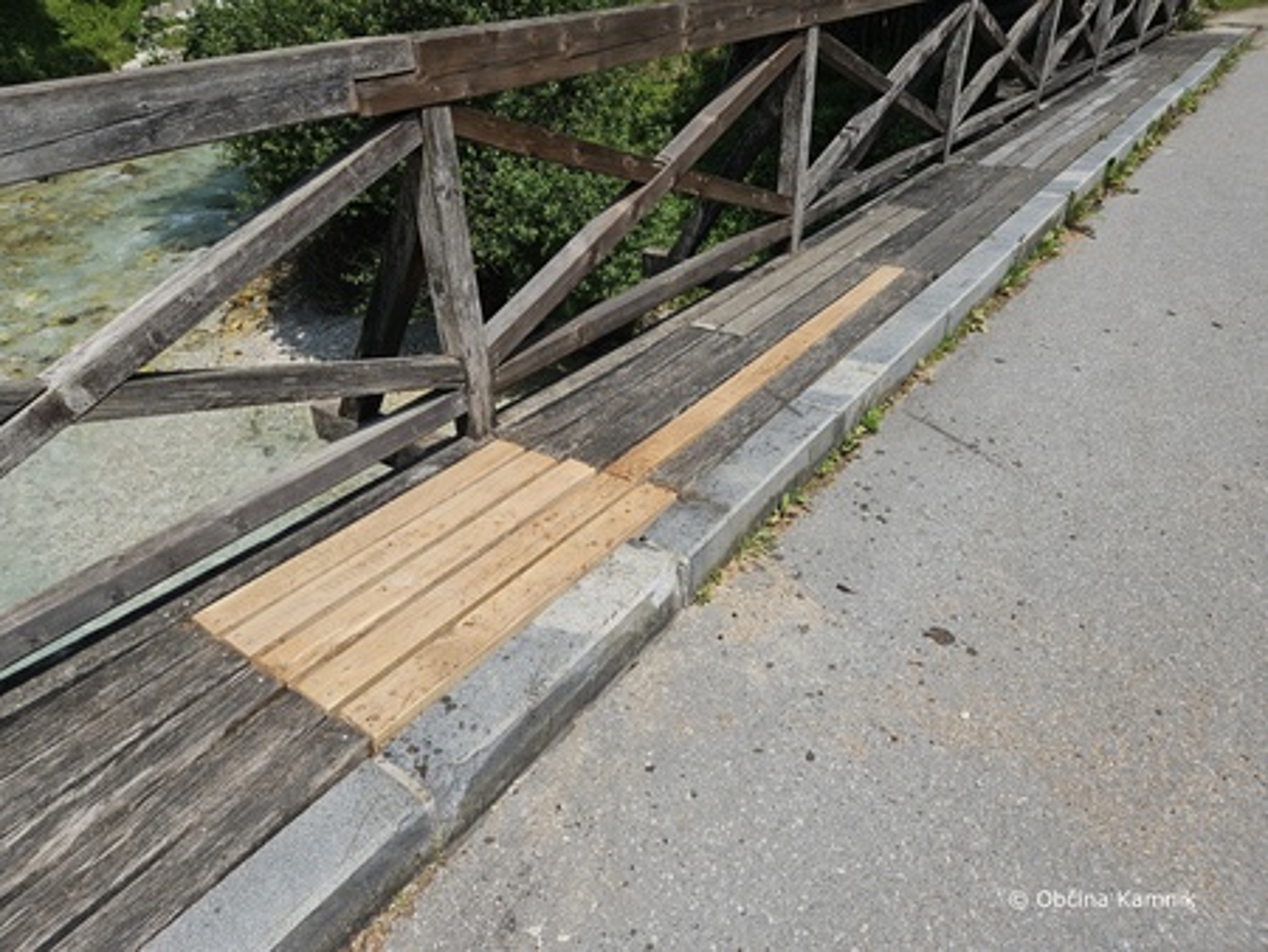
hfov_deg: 73.9
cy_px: 476
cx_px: 634
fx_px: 843
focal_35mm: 23
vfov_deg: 58.9
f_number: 1.8
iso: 25
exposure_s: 1/2544
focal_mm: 5.4
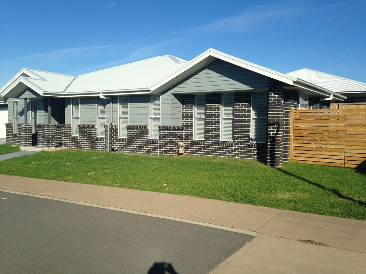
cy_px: 137
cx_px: 183
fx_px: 349
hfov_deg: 55.4
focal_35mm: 33
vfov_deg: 42.9
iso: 50
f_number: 2.4
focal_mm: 4.13
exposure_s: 1/2169
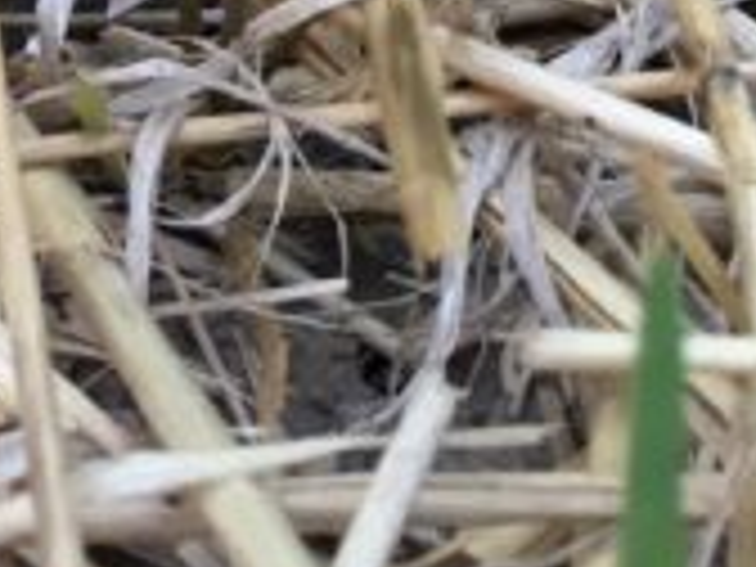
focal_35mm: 121
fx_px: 2643
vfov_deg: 11.6
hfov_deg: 15.6
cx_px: -184
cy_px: -358
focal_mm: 4.15
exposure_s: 1/30
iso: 32
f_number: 2.2
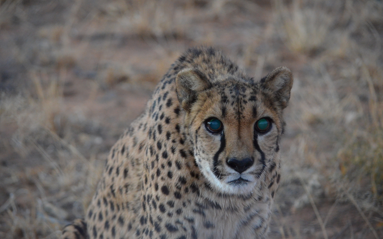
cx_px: 192
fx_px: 2401
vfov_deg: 5.7
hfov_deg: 9.1
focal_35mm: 230
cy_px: 114
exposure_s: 1/125
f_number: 4.8
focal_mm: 150
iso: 3200
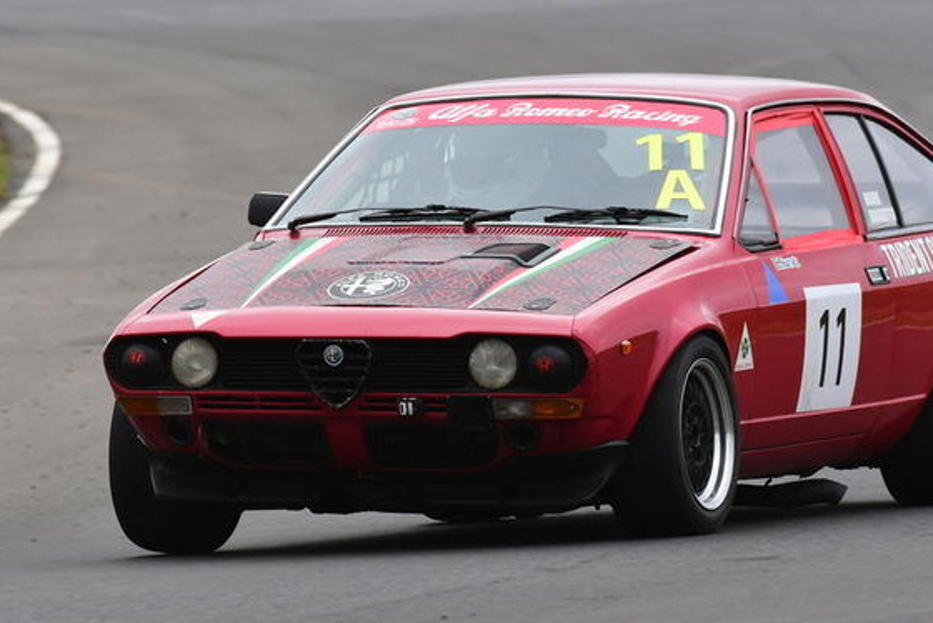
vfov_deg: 1.3
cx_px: 437
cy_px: 197
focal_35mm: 1072
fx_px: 27796
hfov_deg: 1.9
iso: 640
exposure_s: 1/640
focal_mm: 500
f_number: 10
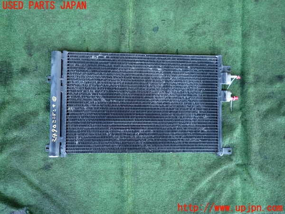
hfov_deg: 69.4
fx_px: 206
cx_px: 142
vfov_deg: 54.9
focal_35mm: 25
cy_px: 107
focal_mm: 4.5
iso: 200
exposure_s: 1/80
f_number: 2
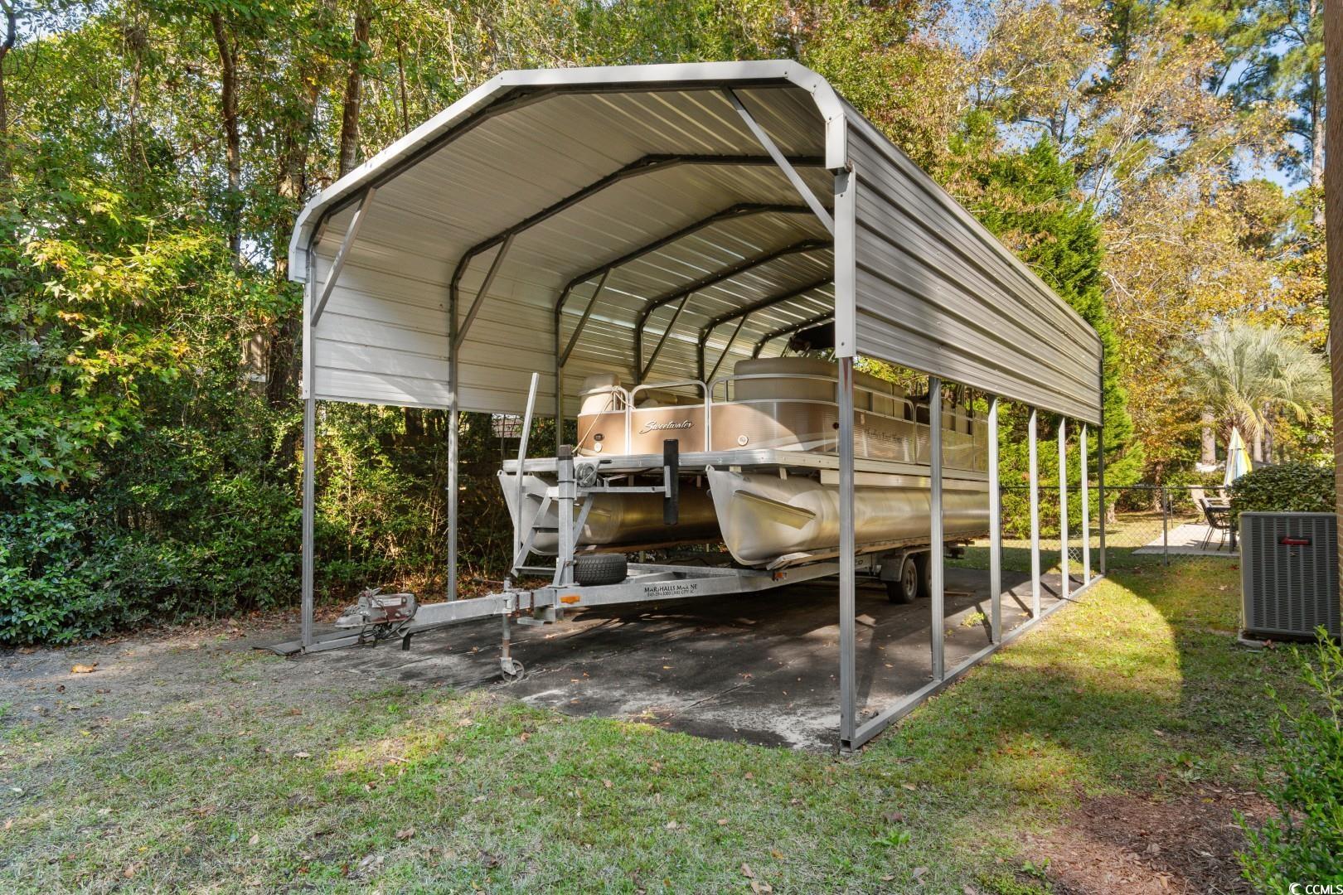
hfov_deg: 78.6
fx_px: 821
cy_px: 448
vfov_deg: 57.2
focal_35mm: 22
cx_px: 672
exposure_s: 1/100
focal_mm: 15
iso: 100
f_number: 5.3
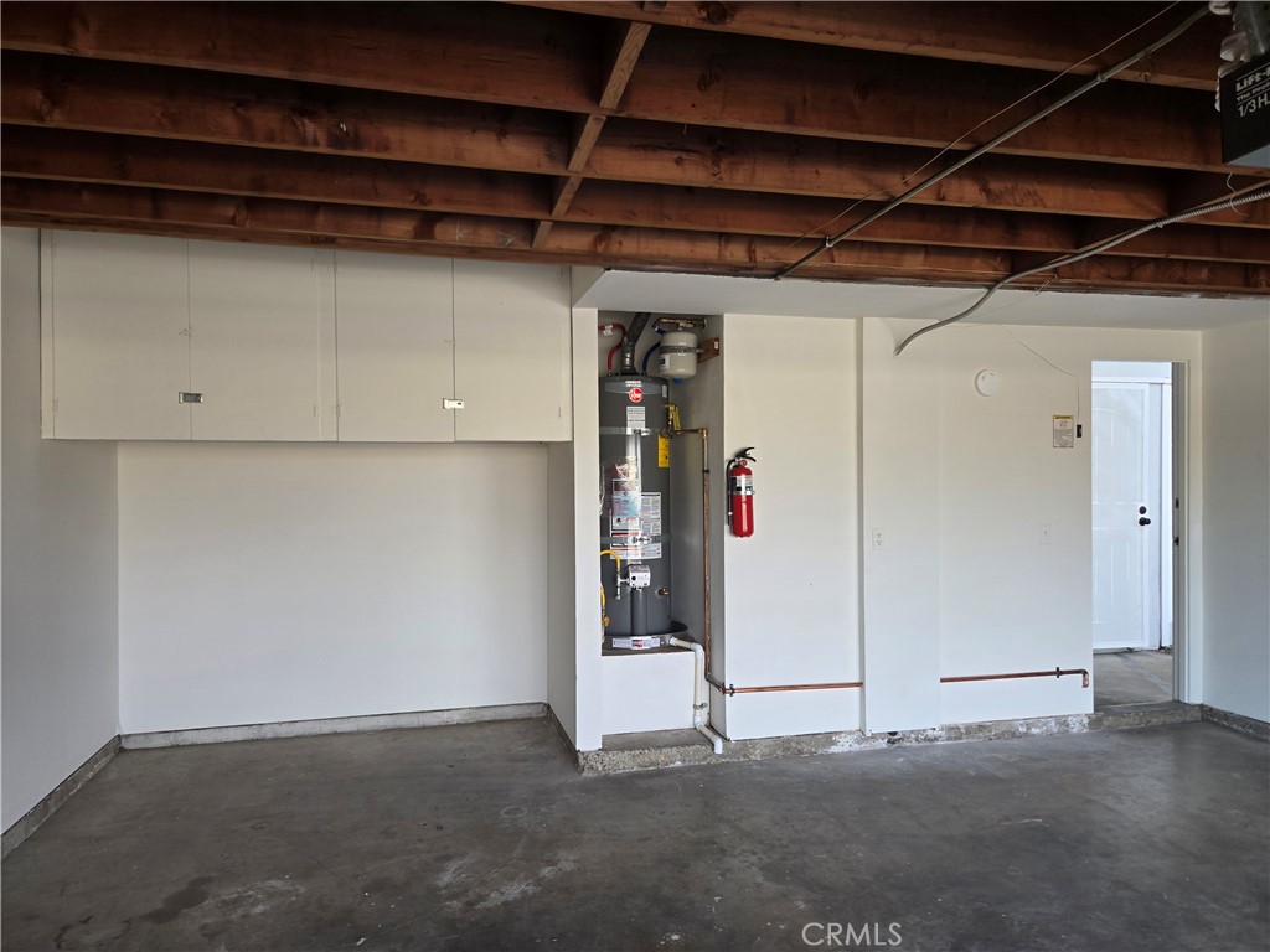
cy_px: 476
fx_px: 844
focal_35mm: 23
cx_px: 635
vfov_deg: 58.9
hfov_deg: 73.9
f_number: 1.8
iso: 64
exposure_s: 1/180
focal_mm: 5.4
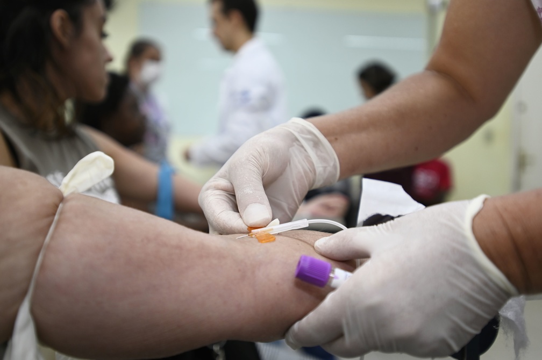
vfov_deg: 37.8
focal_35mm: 35
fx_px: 526
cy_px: 180
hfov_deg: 54.5
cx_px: 271
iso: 800
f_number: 2.8
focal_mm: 35
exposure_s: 1/200
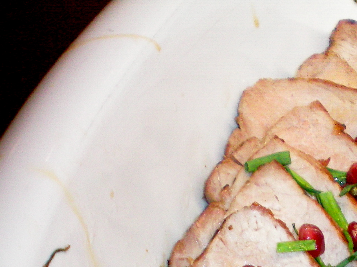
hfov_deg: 18.8
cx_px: 440
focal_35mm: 98
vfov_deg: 14.7
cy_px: 299
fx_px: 1010
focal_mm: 6.3
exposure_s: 1/60
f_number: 3.1
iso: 250
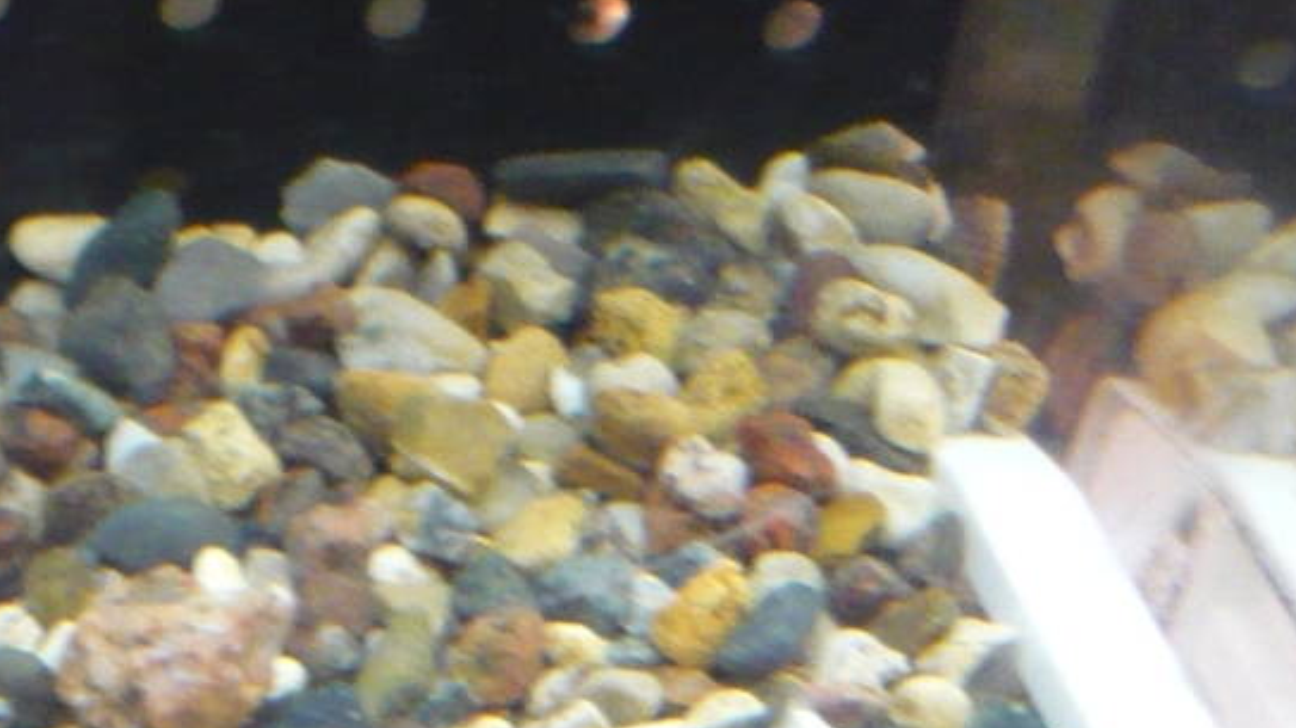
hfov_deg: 18.1
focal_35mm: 106
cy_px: 759
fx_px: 3641
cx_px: -601
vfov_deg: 11.3
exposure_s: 1/15
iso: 400
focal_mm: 5.5
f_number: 2.8
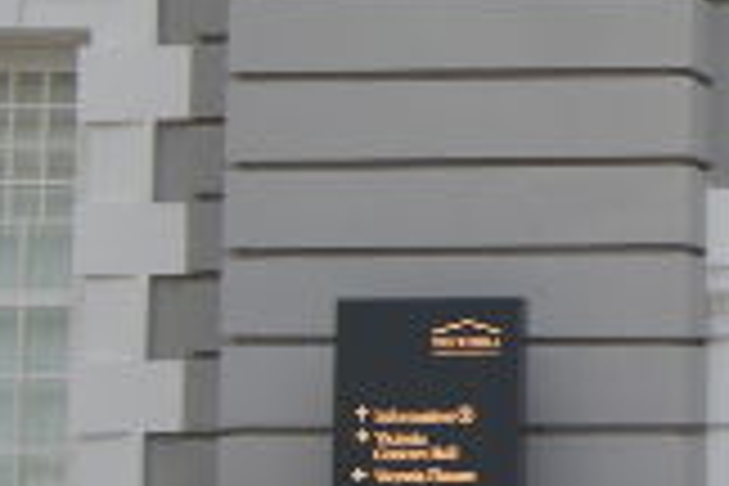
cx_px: 1314
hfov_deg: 10.8
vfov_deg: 7.7
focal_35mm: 178
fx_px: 3604
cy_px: 18
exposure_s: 1/50
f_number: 5
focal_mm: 26
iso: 100
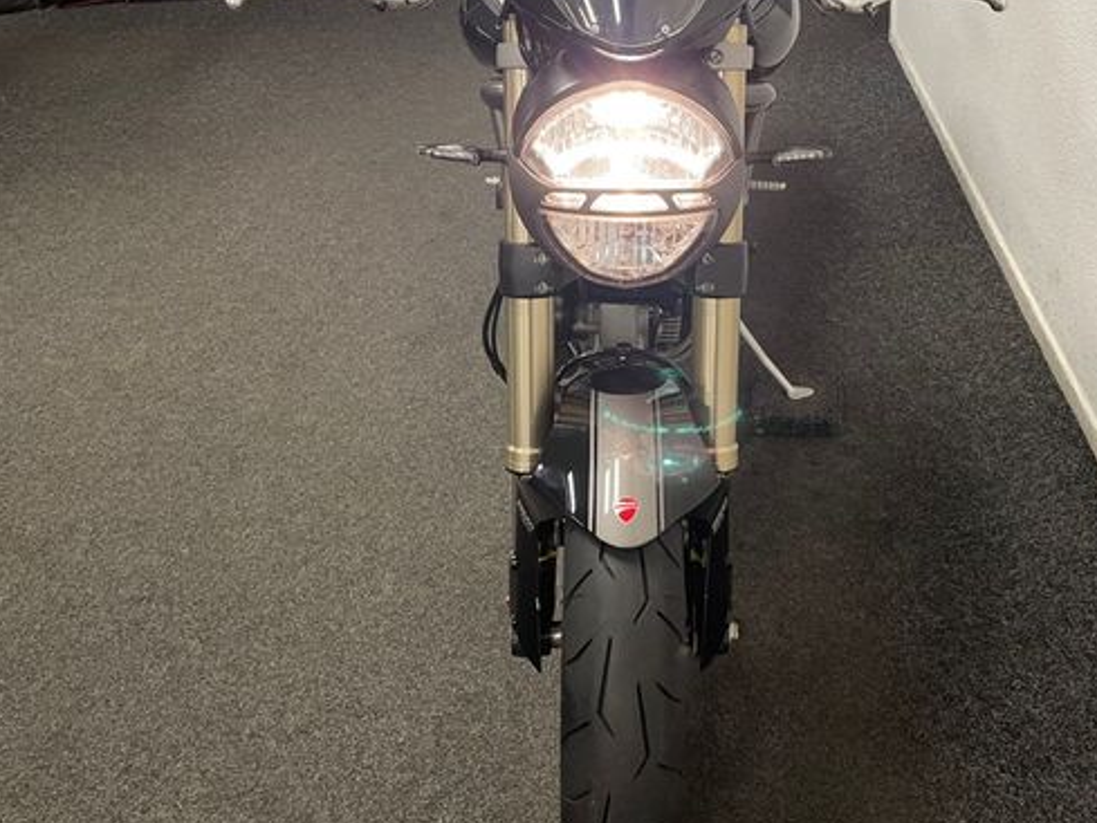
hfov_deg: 53.6
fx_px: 1078
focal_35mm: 34
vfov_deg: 41.4
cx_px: 646
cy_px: 298
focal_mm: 4.2
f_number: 1.6
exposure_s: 1/50
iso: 125
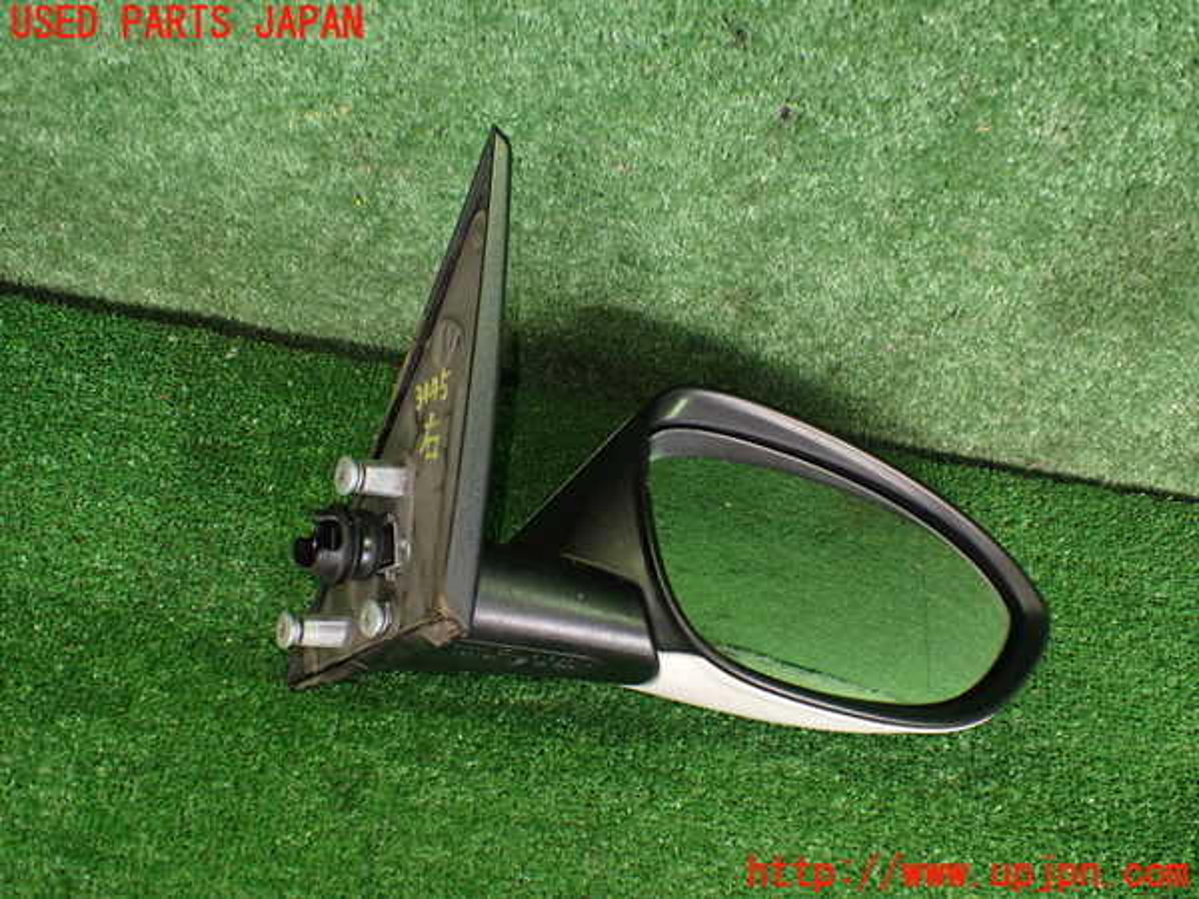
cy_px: 450
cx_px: 600
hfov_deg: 60.0
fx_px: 1039
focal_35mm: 30
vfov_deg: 46.8
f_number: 2.3
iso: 800
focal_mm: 5.4
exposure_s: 1/60
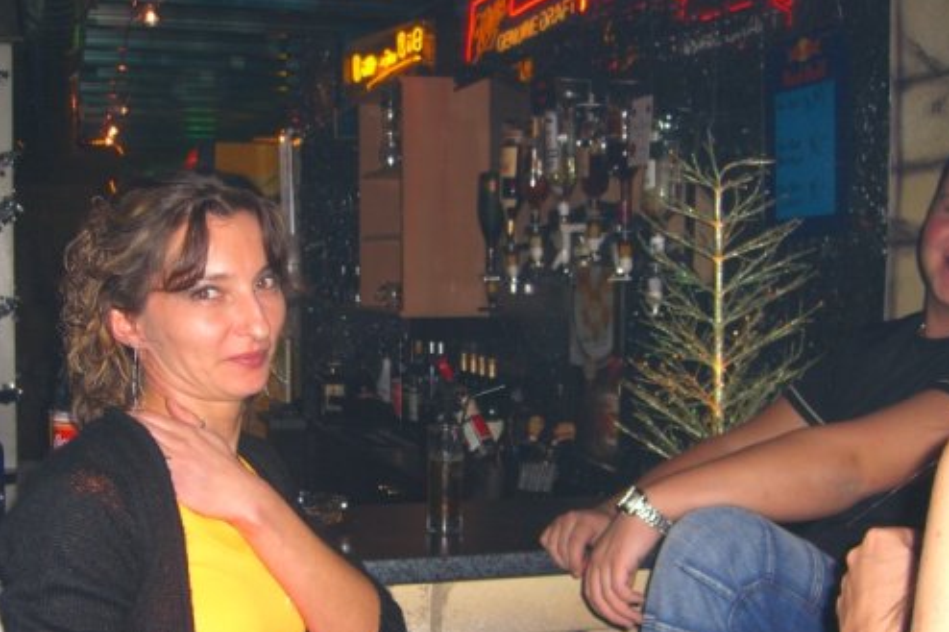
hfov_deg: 41.0
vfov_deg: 27.9
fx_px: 1265
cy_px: 417
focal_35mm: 48
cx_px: 384
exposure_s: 1/60
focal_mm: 7.9
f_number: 2.8
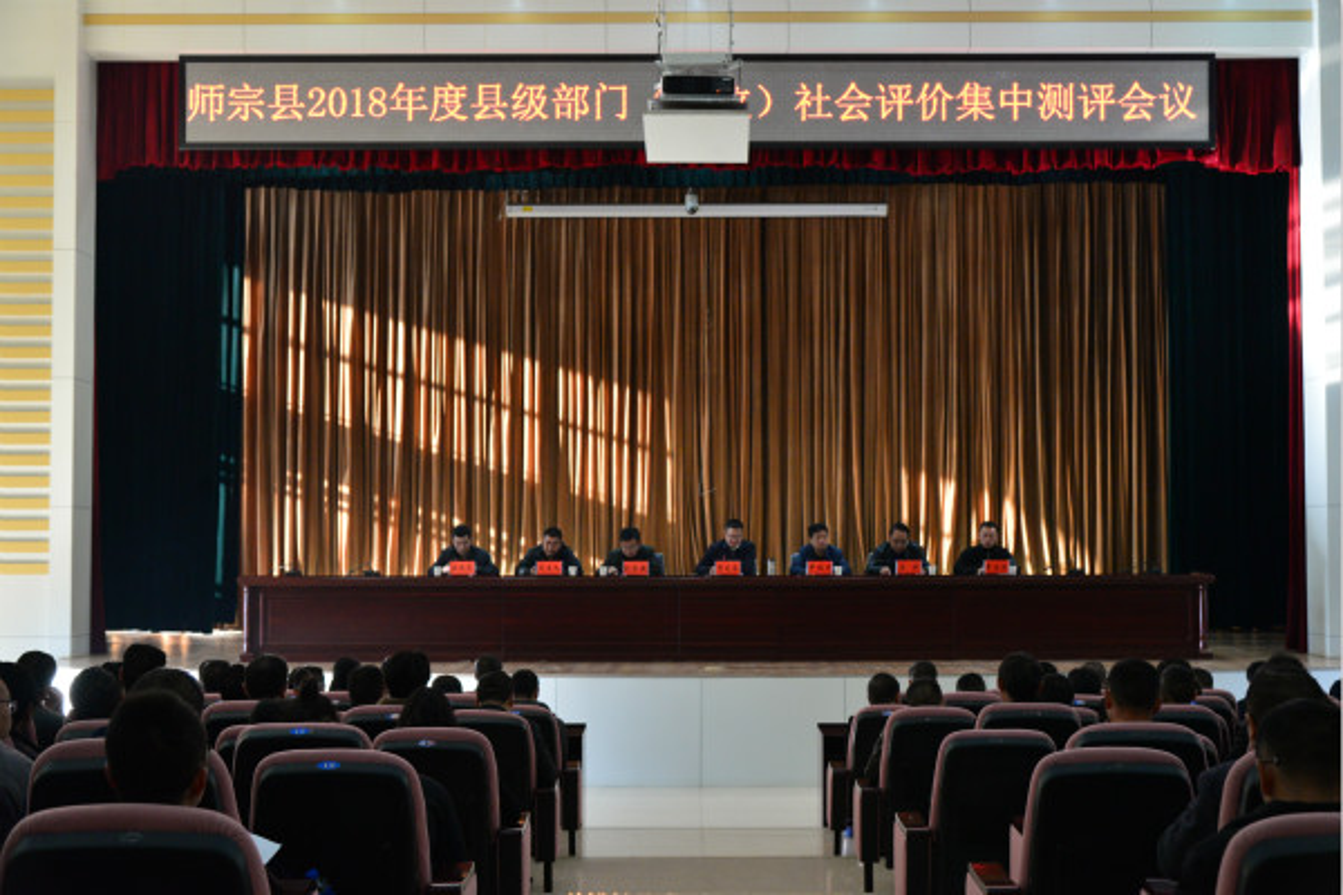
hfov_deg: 38.2
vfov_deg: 26.0
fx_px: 1940
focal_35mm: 52
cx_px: 672
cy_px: 448
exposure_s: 1/125
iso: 1600
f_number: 5
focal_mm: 52
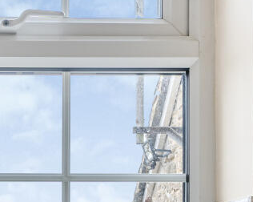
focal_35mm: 67
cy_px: 243
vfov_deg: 21.2
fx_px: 501
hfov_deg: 27.7
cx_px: 45
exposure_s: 1/3
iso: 100
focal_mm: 15
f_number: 8
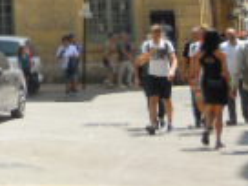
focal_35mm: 151
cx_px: -281
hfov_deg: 11.5
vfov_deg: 9.6
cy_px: -78
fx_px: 1082
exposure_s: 1/640
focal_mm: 5.7
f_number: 2.8
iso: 100
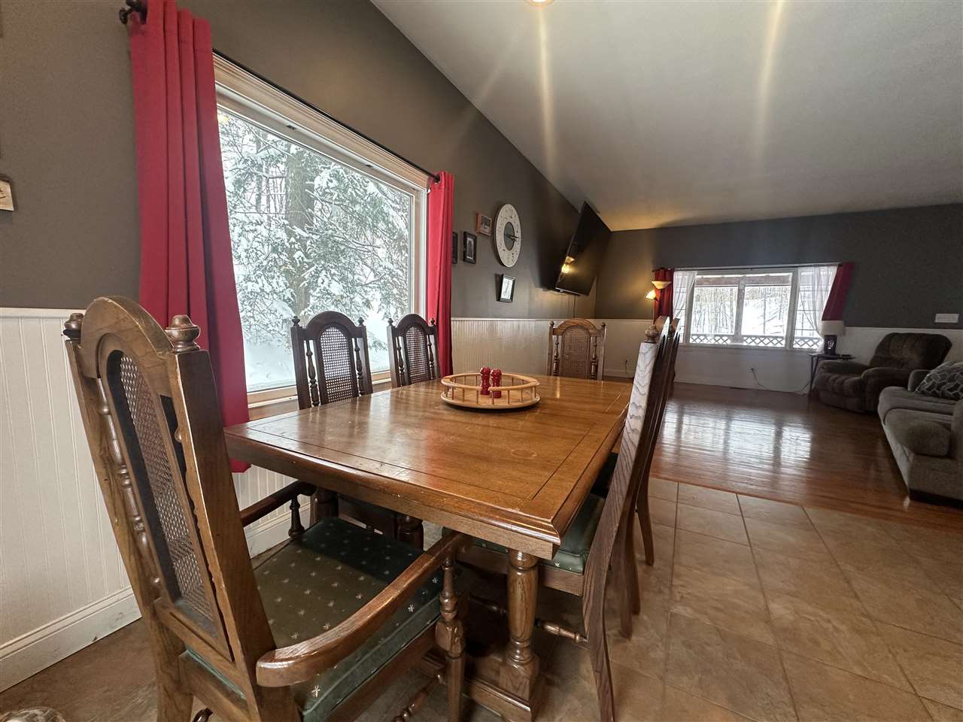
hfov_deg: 102.1
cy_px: 361
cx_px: 482
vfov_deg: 85.7
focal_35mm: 14
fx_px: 389
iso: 200
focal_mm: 2.22
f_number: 2.2
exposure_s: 1/120
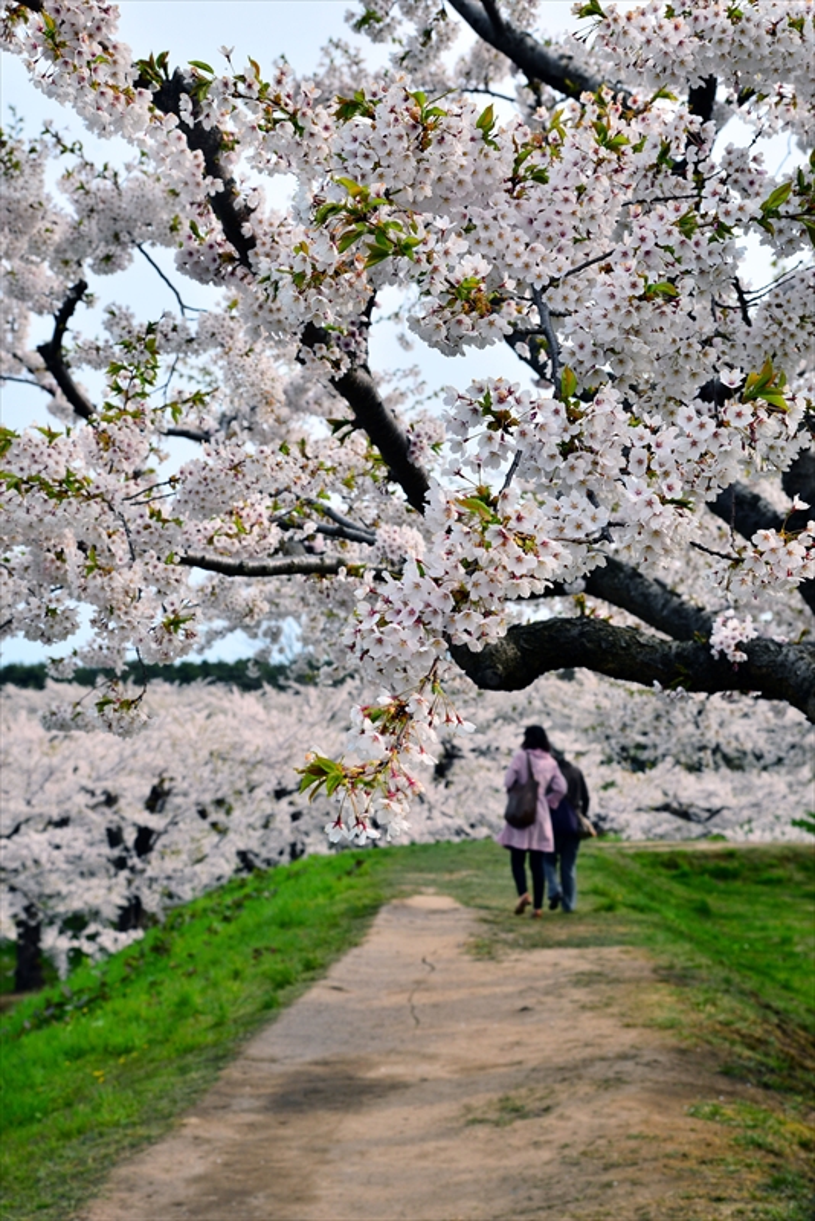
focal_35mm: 55
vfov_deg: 36.2
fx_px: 1866
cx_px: 408
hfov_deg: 24.6
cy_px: 610
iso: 200
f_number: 9
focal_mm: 55
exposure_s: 1/320
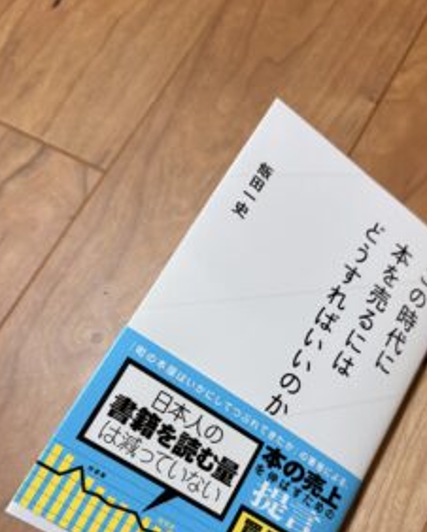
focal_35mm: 36
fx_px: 568
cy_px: 374
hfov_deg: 41.1
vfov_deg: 49.0
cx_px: 236
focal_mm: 5.96
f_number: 1.6
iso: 125
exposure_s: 1/50
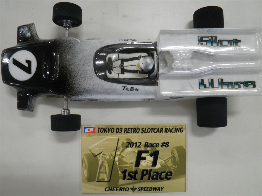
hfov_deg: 63.4
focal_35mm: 28
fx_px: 212
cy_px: 98
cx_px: 131
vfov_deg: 49.7
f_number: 3.2
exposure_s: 1/30
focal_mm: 5
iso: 200
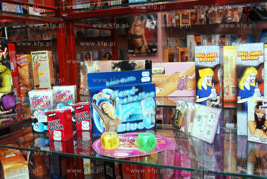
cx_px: 134
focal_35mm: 44
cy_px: 90
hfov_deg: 44.9
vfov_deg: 30.9
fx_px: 323
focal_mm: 29
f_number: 8
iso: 800
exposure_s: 1/60
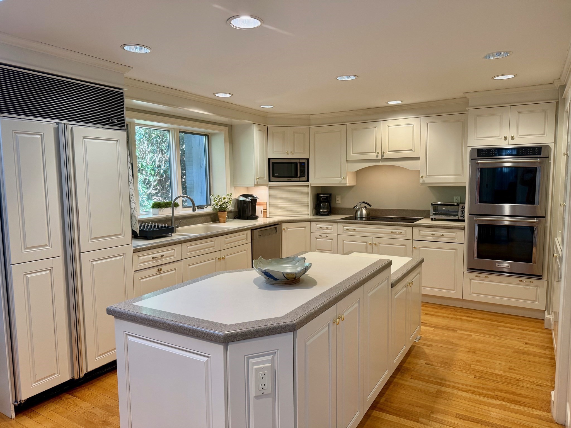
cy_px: 214
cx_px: 286
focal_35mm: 24
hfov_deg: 71.6
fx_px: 396
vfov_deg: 56.8
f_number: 1.78
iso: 100
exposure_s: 1/60
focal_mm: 6.76
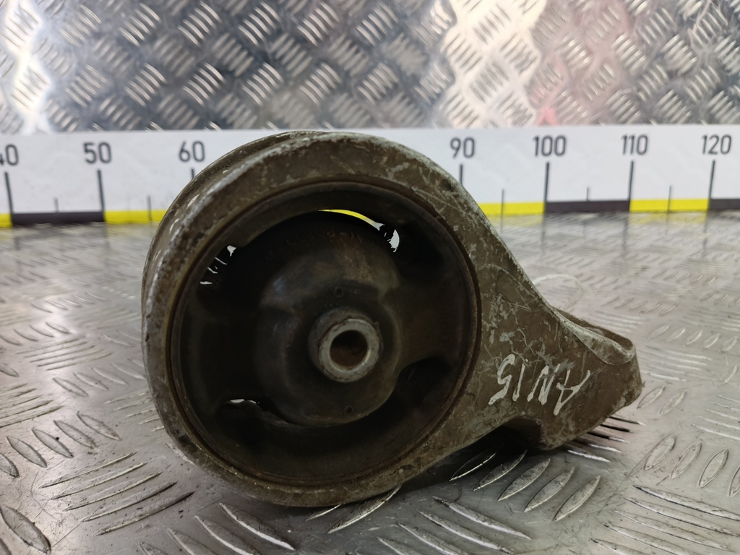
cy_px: 278
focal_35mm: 23
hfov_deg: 73.9
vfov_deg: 58.9
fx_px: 492
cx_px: 370
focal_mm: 4.11
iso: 95
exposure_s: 1/25
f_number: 1.6
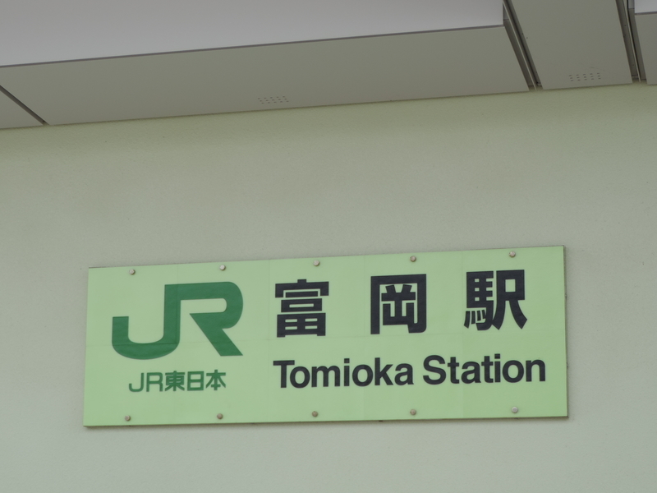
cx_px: 328
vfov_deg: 17.4
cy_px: 246
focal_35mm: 85
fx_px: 1613
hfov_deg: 23.0
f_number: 4
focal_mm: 15.1
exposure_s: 1/320
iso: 80
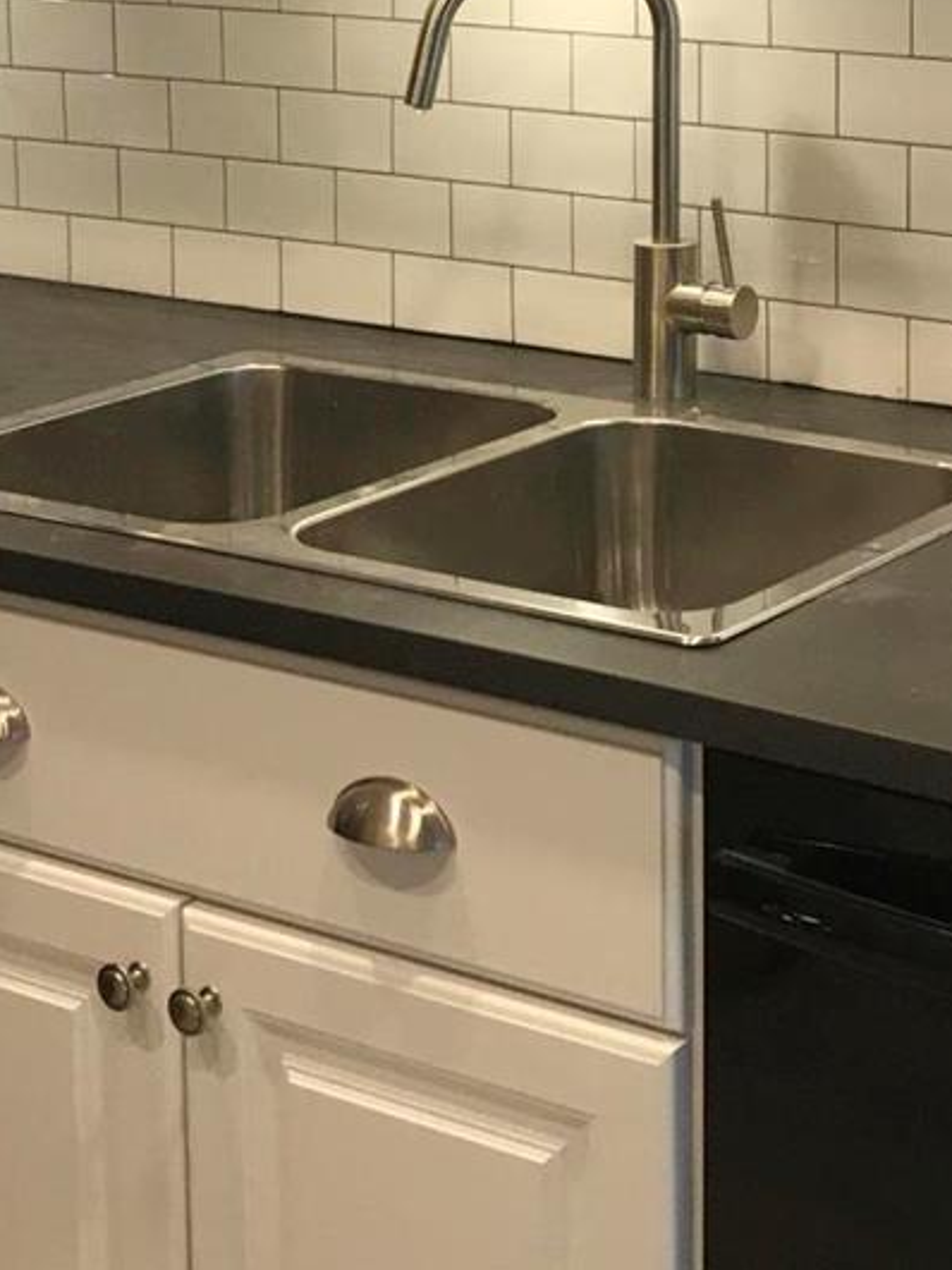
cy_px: 53
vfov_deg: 23.3
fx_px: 2971
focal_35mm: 81
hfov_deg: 18.1
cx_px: 682
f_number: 1.8
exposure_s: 1/30
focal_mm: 3.99
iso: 25
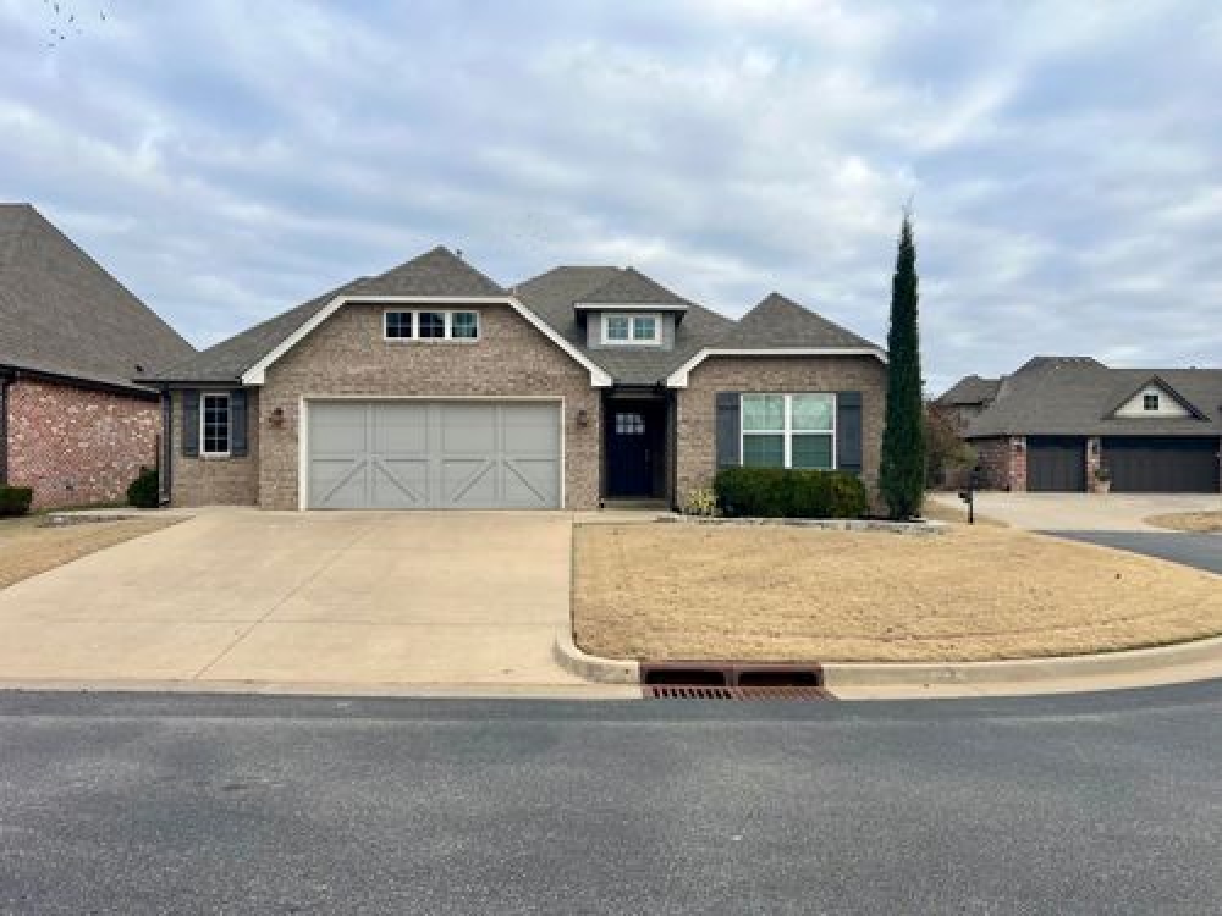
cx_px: 611
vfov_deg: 53.1
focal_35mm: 26
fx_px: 918
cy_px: 458
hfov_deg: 67.3
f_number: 1.5
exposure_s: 1/1575
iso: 50
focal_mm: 5.7
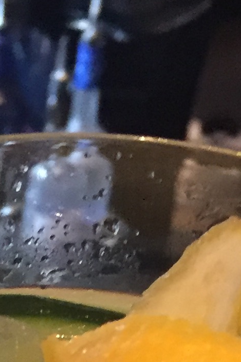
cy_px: 803
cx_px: 59
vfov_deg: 12.3
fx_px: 1405
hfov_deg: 9.8
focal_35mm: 140
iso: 250
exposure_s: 1/17
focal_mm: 4.15
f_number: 2.2
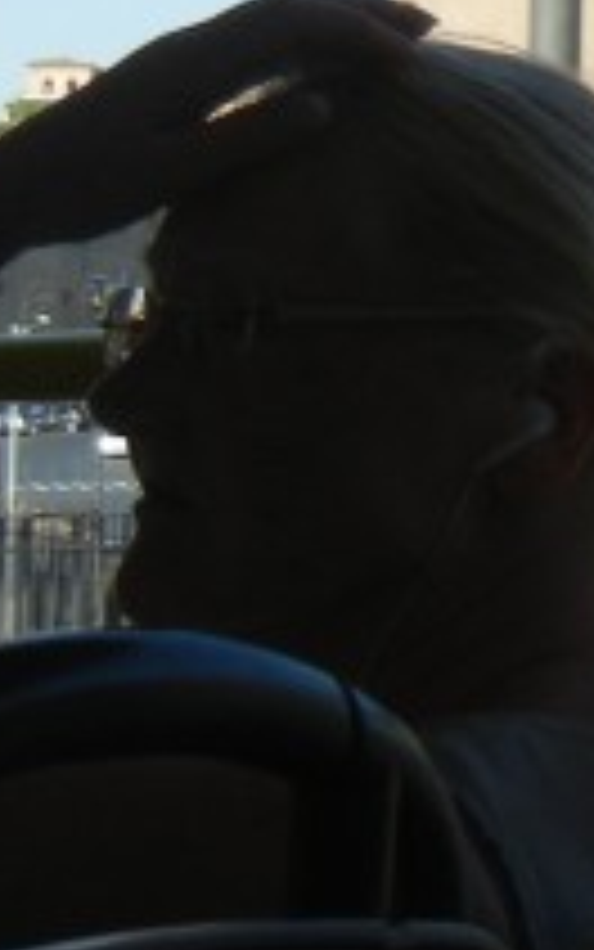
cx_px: 1152
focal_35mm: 154
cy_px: 117
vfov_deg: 13.5
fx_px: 3986
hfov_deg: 8.2
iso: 160
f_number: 7
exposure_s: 1/217
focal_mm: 5.4
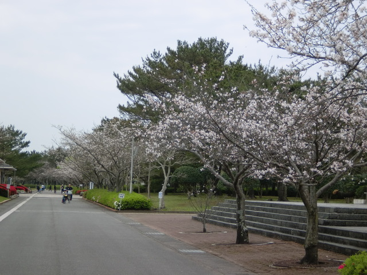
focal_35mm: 106
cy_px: 138
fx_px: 1124
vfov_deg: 14.0
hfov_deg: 18.5
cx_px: 184
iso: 64
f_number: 5.9
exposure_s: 1/250
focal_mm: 18.9
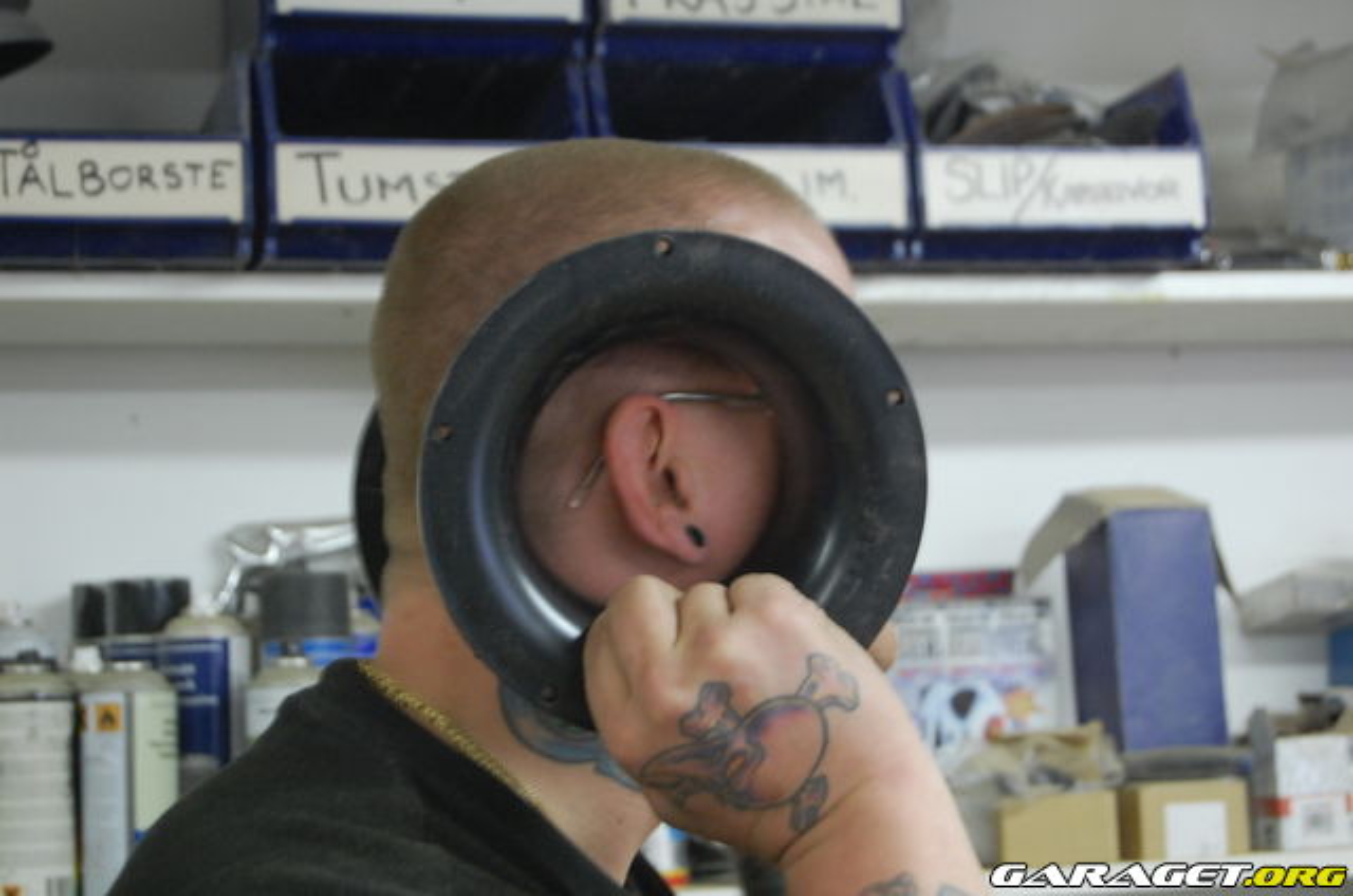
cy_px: 448
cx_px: 676
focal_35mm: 82
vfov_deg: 16.5
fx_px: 3094
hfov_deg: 24.7
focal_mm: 55
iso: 1100
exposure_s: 1/8
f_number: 5.6
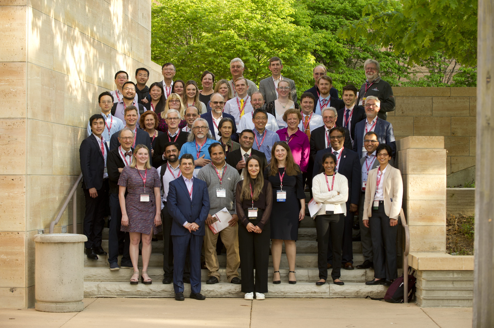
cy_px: 164
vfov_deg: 15.1
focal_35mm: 90
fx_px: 1233
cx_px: 247
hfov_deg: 22.7
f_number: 4.5
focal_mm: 90
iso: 400
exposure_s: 1/400
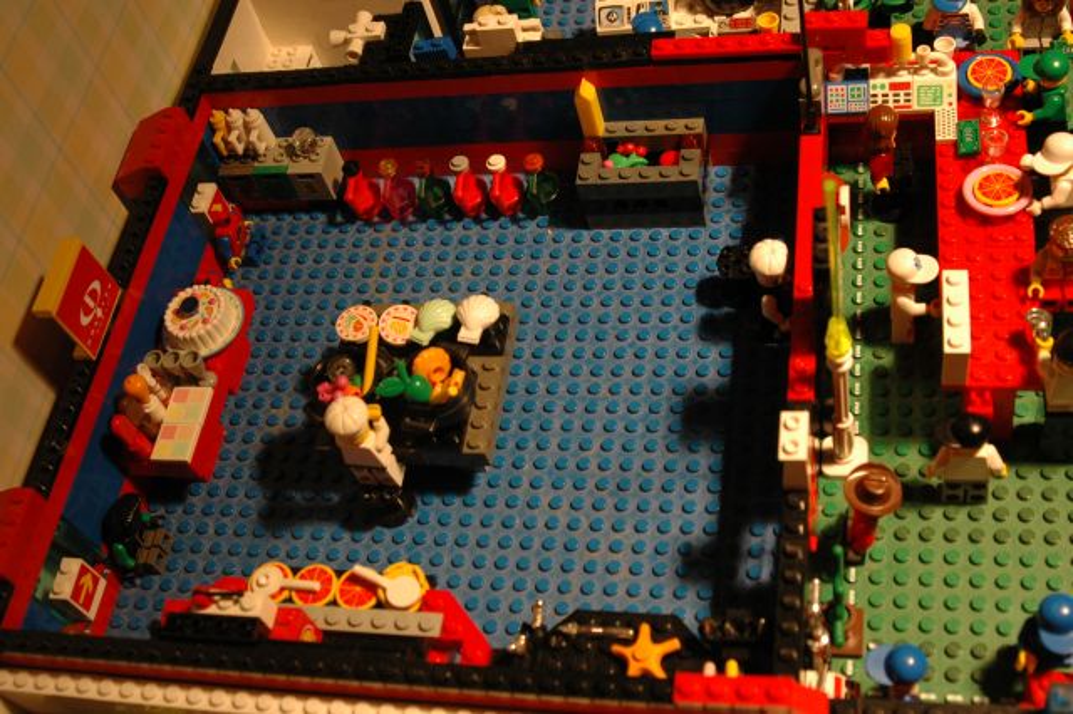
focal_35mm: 46
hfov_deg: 42.3
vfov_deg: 28.9
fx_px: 1385
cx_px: 536
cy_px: 357
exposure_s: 1/160
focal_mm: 31
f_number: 6.3
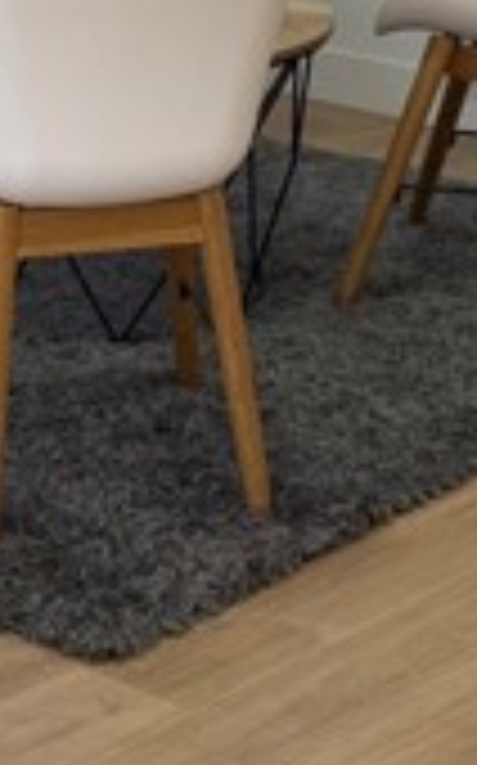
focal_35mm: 140
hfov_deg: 9.3
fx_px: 2917
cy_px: -184
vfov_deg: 14.4
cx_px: 279
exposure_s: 1/185
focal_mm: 6.76
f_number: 1.78
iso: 100
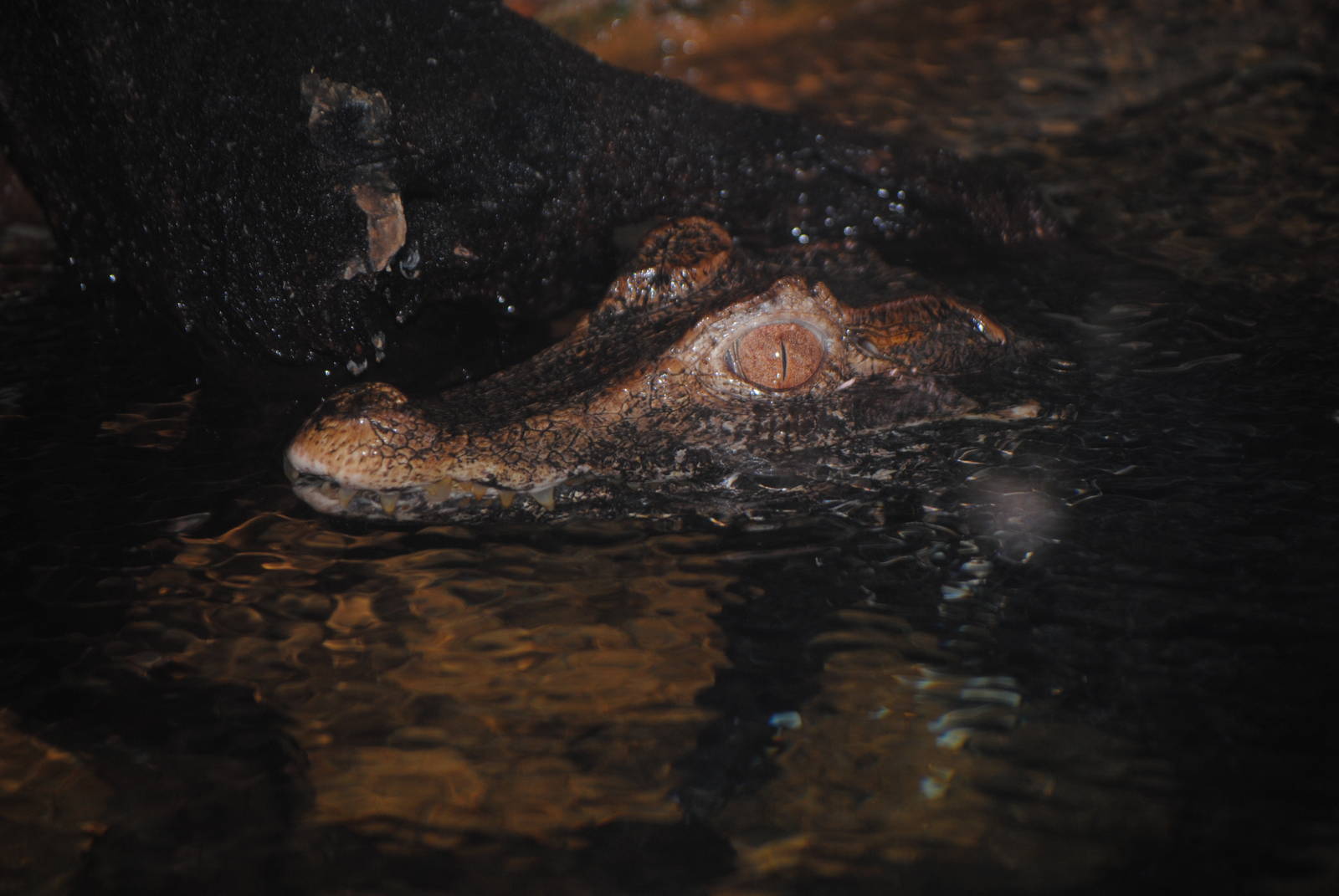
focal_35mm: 153
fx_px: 5697
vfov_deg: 9.0
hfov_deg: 13.4
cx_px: 670
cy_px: 448
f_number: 4.5
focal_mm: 102
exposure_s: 1/60
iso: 200
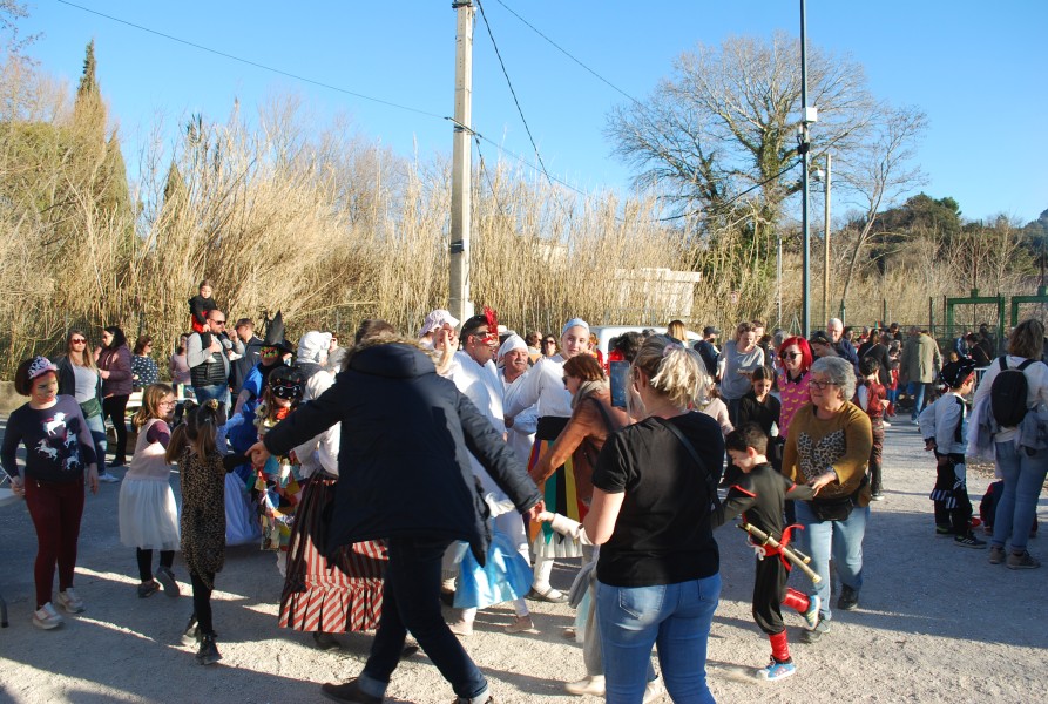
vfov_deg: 48.2
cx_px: 524
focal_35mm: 27
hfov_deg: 67.3
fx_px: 788
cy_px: 352
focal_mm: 18
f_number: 6.3
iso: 100
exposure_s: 1/160
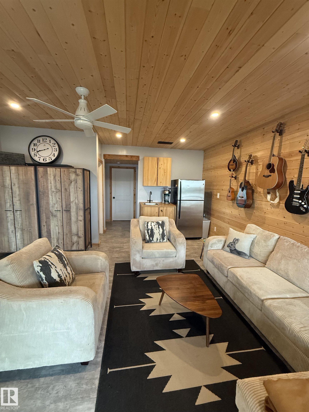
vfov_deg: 102.1
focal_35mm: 14
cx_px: 154
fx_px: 167
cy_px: 206
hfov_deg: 85.7
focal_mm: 2.22
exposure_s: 1/60
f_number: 2.2
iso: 320
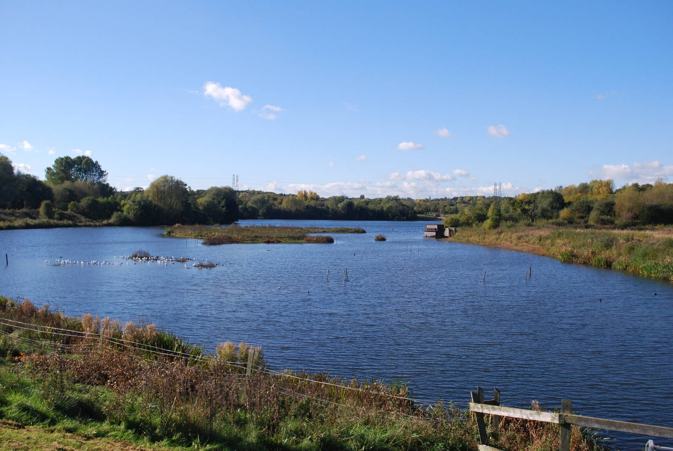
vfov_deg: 40.1
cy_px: 226
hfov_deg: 57.2
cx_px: 336
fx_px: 618
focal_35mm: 33
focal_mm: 22
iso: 400
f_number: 5.6
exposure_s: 1/1250
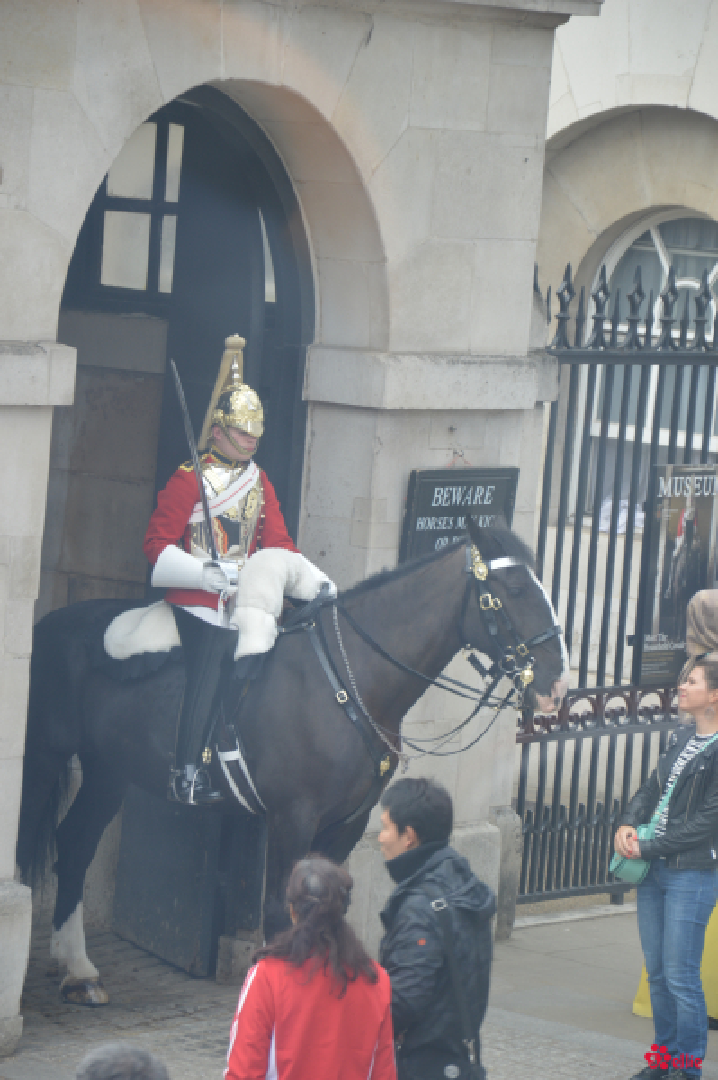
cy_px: 540
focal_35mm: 158
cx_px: 359
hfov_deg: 8.7
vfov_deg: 13.1
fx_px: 4720
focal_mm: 105
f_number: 5.6
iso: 110
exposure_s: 1/125
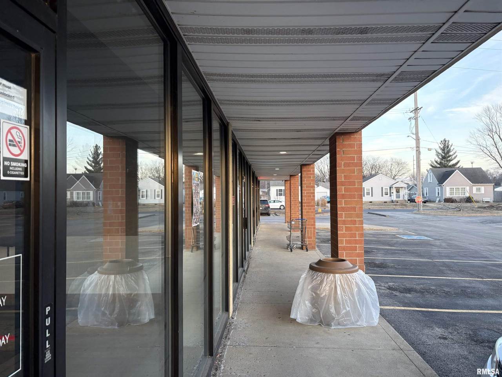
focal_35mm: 26
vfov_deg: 53.1
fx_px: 377
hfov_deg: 67.3
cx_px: 251
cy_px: 188
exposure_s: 1/140
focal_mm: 5.96
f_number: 1.6
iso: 125
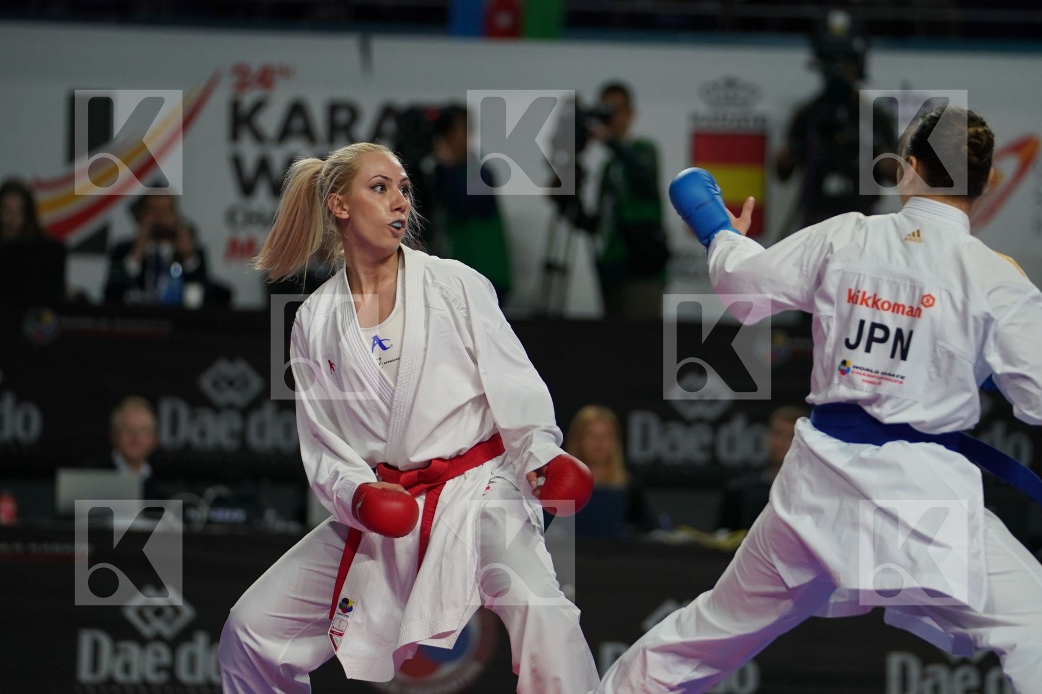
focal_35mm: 256
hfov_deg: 8.0
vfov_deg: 5.4
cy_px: 347
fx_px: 7409
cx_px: 521
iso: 1000
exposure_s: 1/1000
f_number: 2.8
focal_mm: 171
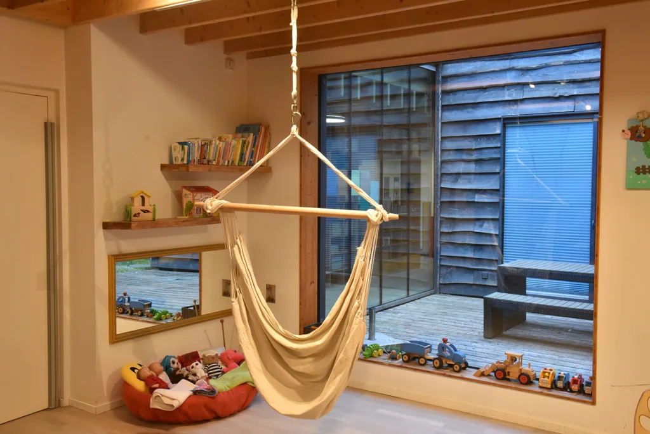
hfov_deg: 53.1
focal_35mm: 36
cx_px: 325
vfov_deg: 36.9
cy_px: 217
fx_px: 650
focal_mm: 36
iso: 4000
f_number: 9
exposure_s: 1/125
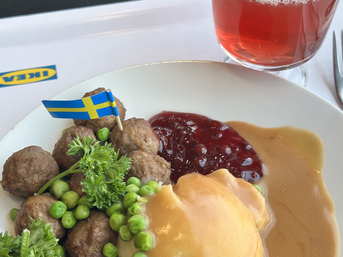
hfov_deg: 33.2
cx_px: 184
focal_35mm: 58
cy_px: 136
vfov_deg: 25.2
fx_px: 575
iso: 64
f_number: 1.78
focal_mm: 6.86
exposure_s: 1/172
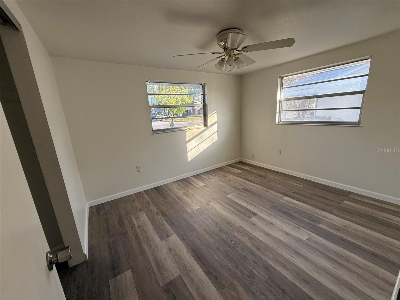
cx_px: 200
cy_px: 150
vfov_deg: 85.7
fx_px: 162
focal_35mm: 14
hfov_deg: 102.1
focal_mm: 2.22
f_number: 2.2
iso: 64
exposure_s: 1/167
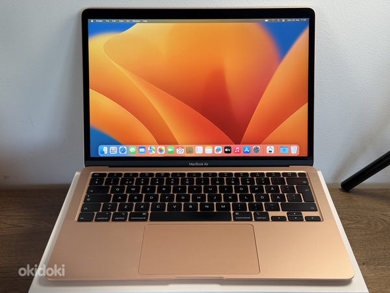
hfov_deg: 39.7
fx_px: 541
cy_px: 146
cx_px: 195
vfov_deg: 30.3
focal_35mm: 48
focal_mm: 6.76
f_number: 1.78
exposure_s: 1/121
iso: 80
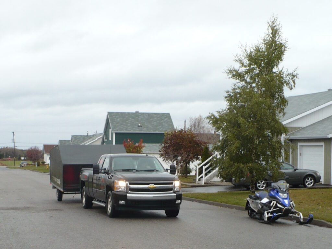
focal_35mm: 37
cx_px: 166
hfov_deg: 50.1
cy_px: 124
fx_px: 355
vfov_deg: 38.7
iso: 100
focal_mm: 6.1
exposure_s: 1/50
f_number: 2.8
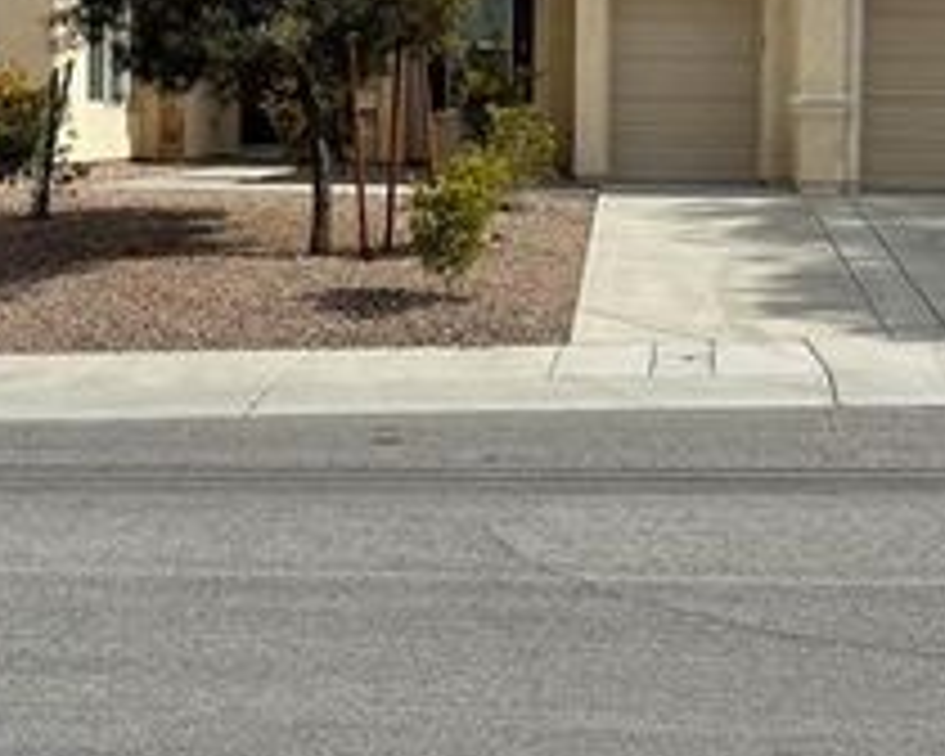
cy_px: 160
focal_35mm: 58
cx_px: 630
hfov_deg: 32.2
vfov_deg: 25.8
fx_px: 1622
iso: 32
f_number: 1.6
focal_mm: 5.1
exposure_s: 1/5376
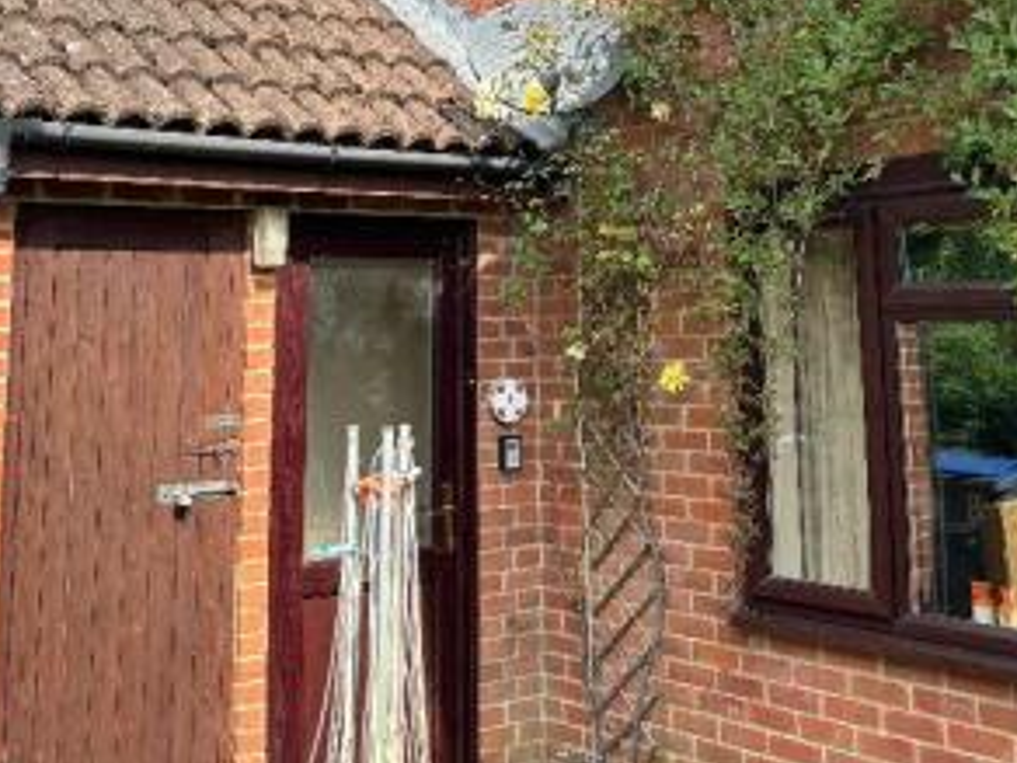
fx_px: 1528
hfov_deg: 36.8
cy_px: 78
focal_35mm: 52
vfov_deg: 27.1
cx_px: 538
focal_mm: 5.96
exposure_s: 1/1295
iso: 50
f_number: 1.6
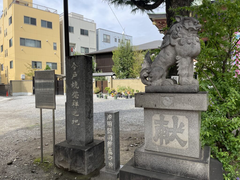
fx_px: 180
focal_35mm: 26
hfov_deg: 67.3
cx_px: 120
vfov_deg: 53.1
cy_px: 90
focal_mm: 4.2
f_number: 1.6
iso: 32
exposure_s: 1/1350
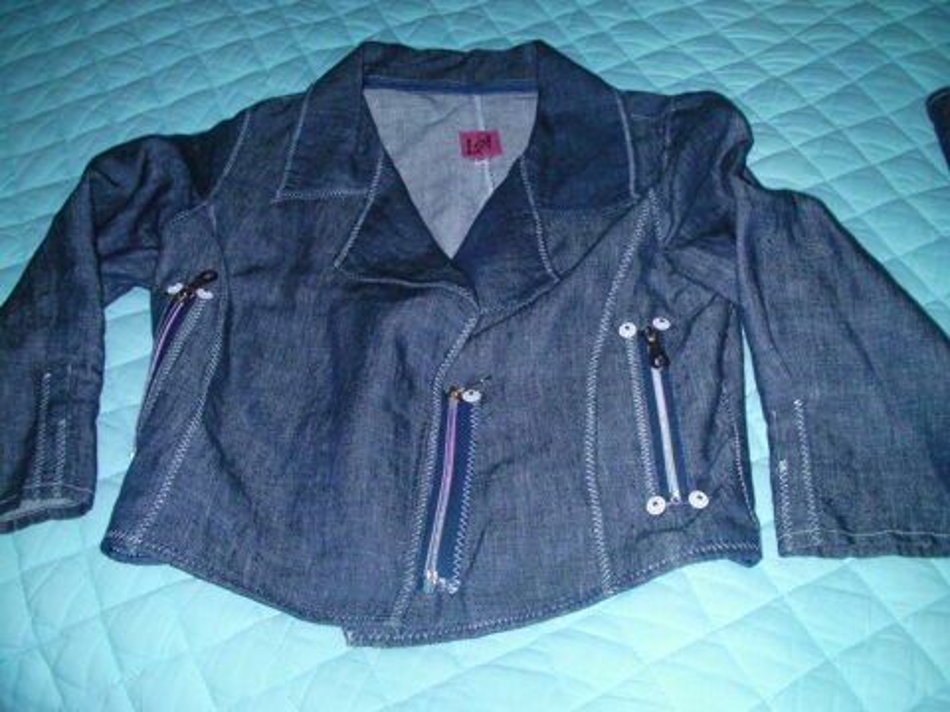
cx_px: 475
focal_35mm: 38
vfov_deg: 37.7
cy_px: 356
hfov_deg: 49.0
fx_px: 1043
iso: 269
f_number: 5.6
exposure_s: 1/30
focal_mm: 6.3
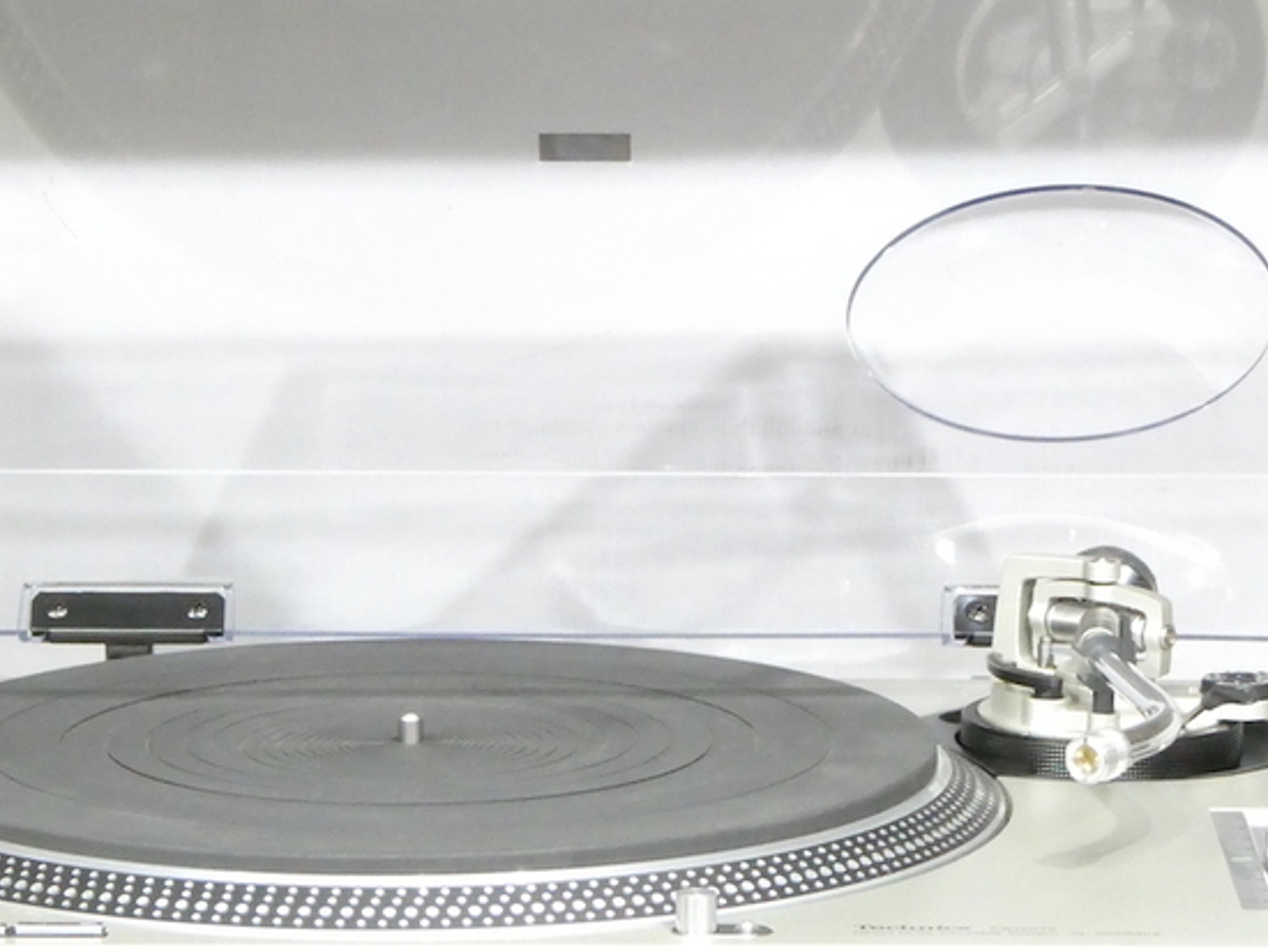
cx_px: 579
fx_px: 6780
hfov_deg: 10.7
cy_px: 482
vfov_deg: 8.0
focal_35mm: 185
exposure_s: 1/10
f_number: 6.3
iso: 1600
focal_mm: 19
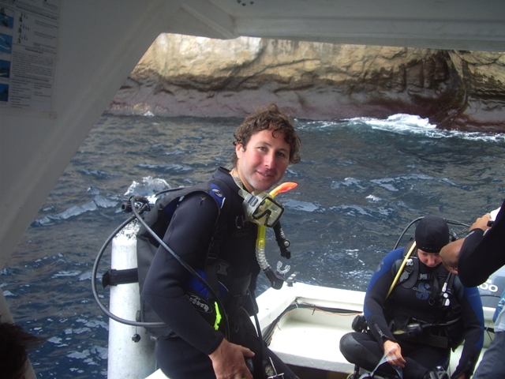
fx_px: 554
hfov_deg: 49.0
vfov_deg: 37.7
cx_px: 252
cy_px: 190
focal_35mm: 38
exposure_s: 1/125
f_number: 2.6
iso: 50
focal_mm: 5.8
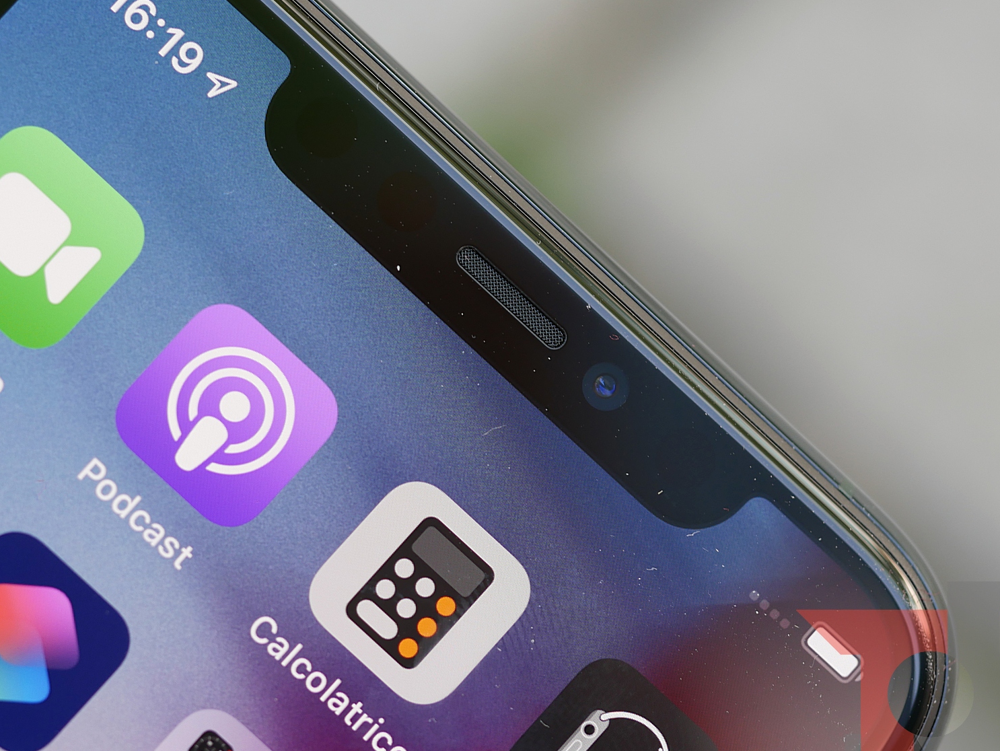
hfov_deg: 12.7
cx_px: 426
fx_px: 4480
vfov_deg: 9.6
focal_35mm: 155
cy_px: 331
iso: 200
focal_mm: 60
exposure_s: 1/125
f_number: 2.8
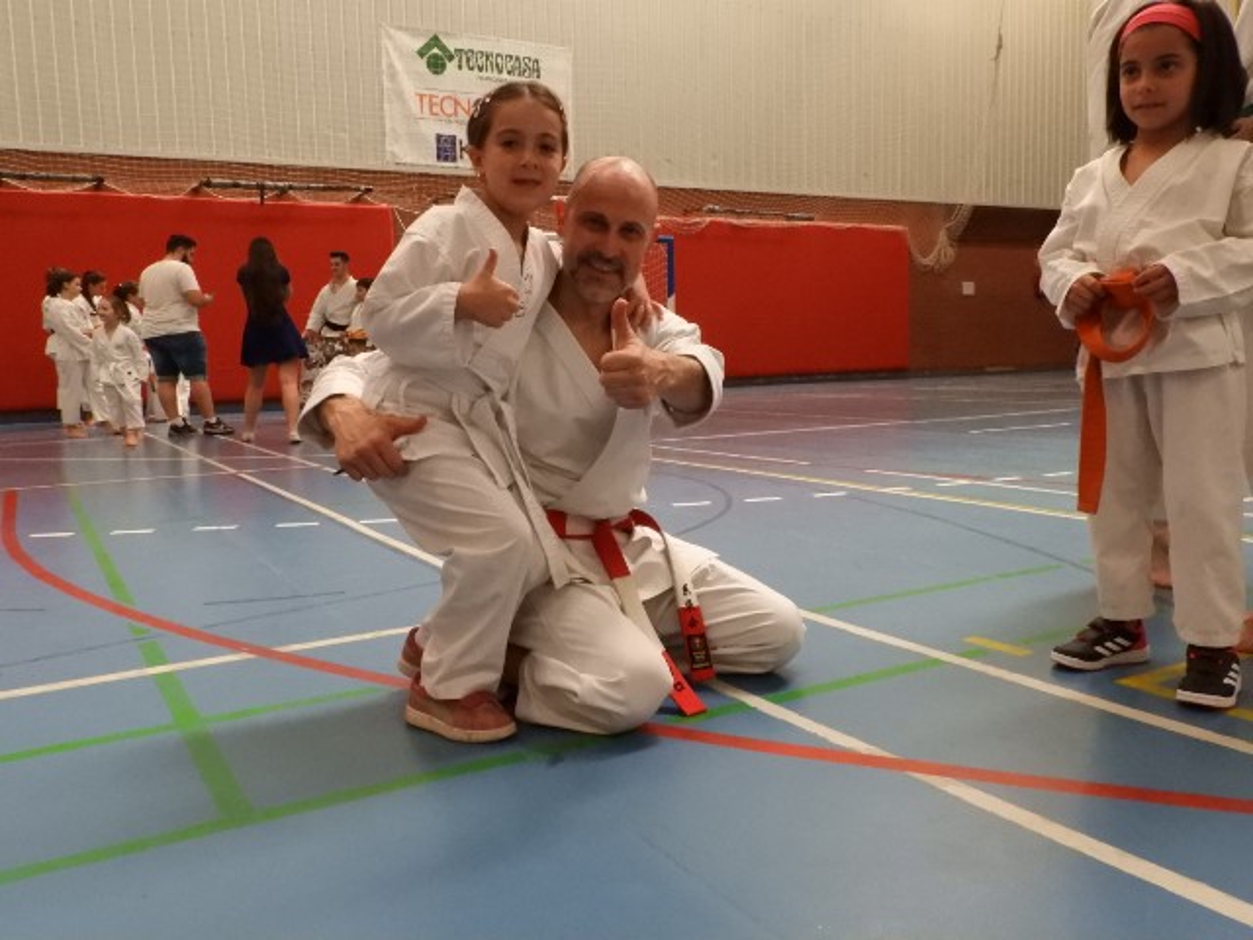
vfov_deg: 46.8
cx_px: 626
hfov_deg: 60.0
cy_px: 470
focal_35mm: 30
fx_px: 1086
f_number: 6.3
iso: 1600
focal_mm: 5.4
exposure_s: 1/160
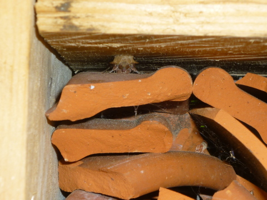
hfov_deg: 22.0
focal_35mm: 89
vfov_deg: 16.6
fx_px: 686
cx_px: 134
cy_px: 100
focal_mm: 10
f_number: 5.2
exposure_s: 1/40
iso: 100
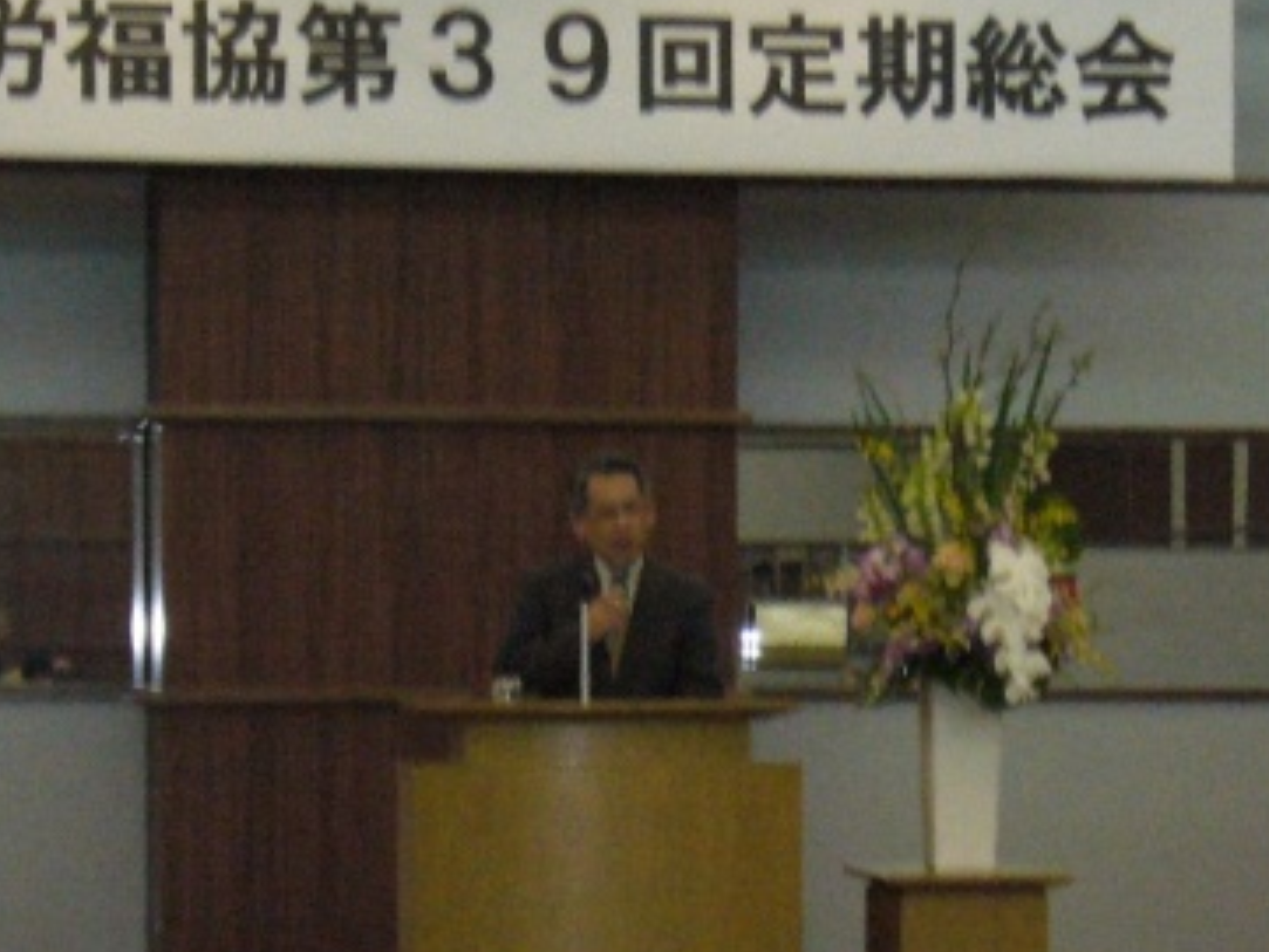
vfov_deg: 10.7
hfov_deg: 14.2
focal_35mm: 139
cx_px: 719
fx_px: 5097
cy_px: 671
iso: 400
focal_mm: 11.5
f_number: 4
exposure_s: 1/60
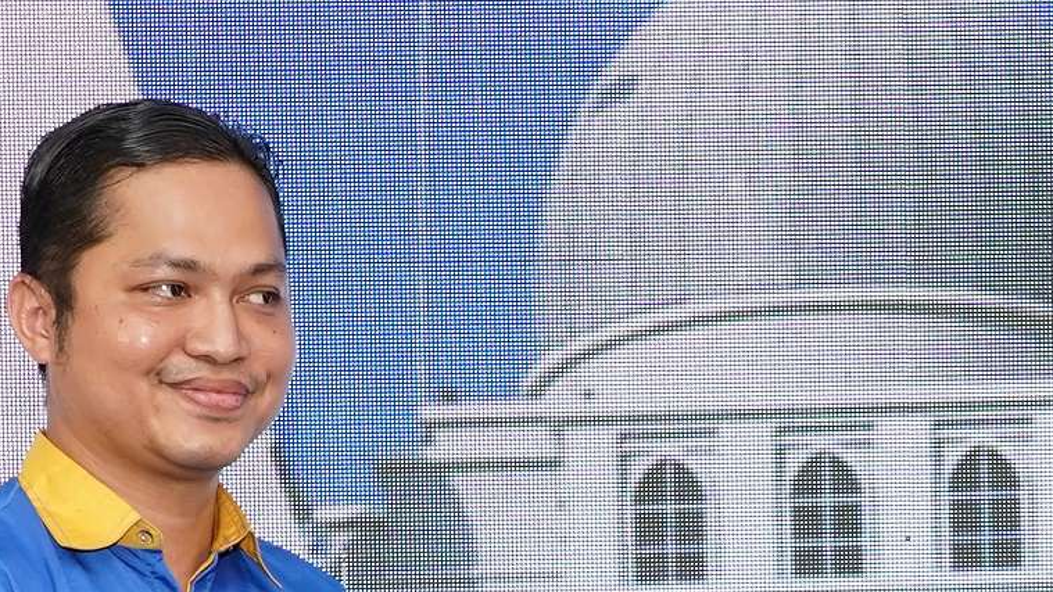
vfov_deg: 6.8
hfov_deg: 12.4
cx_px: 695
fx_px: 4858
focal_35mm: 174
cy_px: 1104
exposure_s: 1/250
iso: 1000
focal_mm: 35
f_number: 6.3
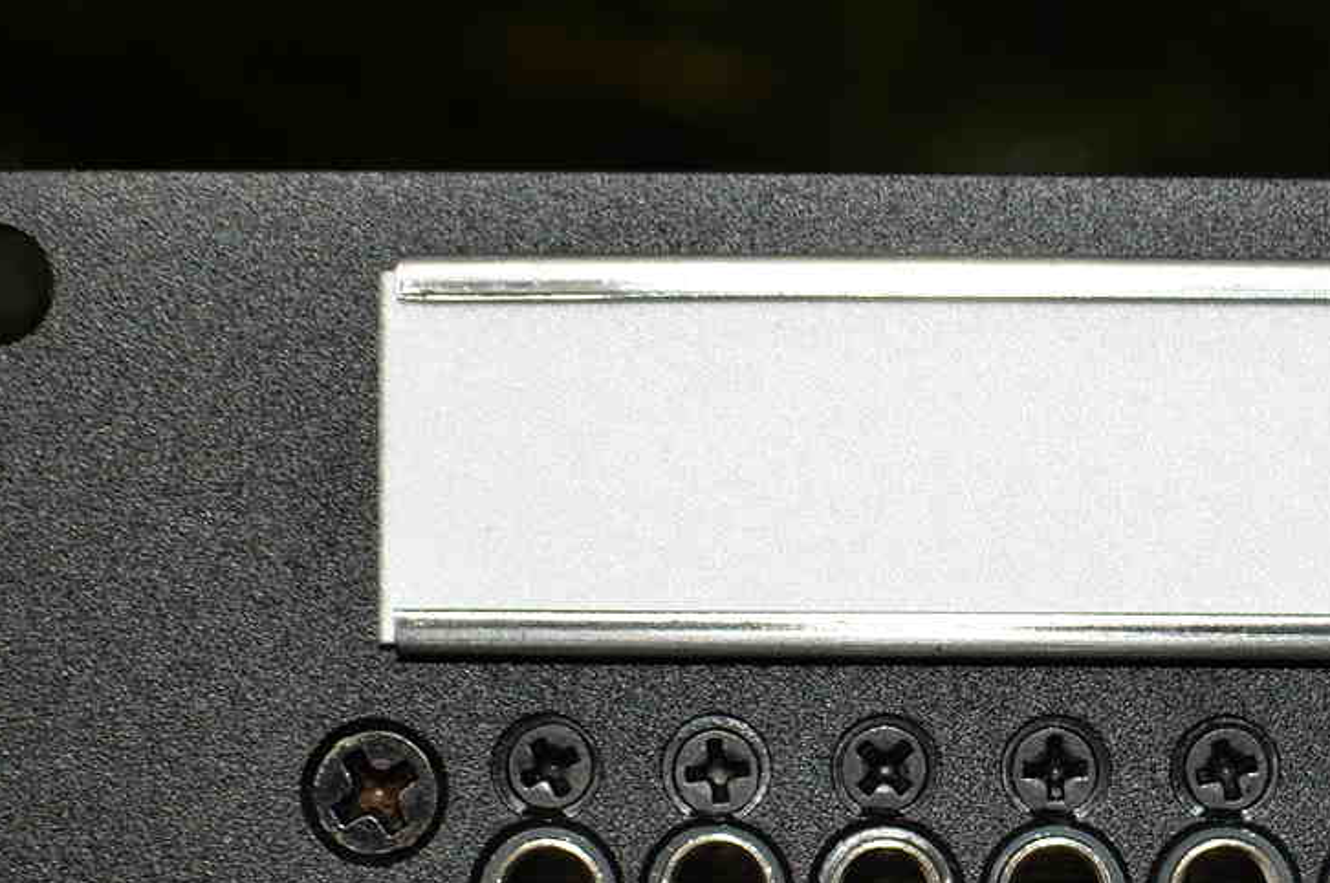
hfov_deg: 15.5
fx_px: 4805
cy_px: 989
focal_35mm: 130
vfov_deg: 10.4
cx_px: 1335
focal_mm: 35
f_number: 8
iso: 100
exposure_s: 1/60
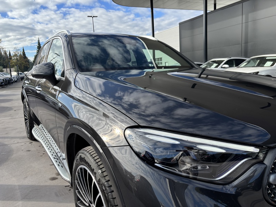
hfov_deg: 67.3
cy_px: 104
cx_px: 138
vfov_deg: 53.1
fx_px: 207
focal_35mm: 26
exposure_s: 1/1590
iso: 50
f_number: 1.6
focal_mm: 5.96
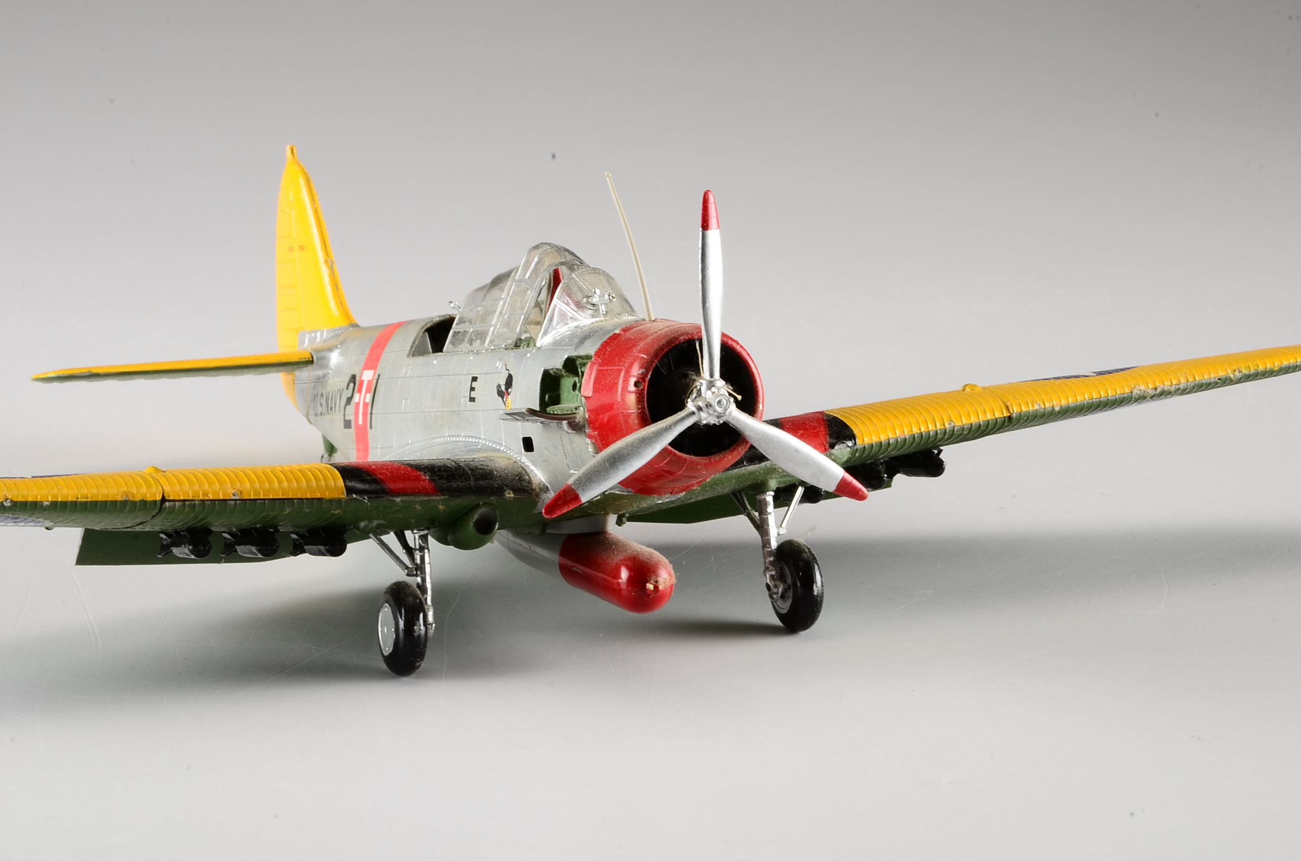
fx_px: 5680
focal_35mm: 158
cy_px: 430
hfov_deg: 13.1
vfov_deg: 8.7
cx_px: 650
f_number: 25
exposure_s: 1/100
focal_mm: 105
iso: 100
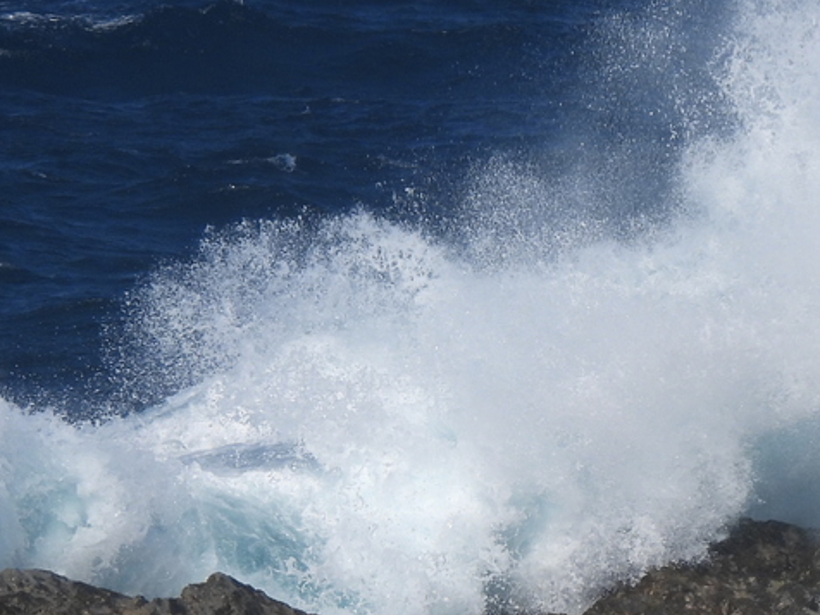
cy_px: 369
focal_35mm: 1022
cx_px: 901
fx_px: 24210
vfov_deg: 1.5
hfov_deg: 1.9
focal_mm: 67.8
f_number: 5
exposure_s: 1/640
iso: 100
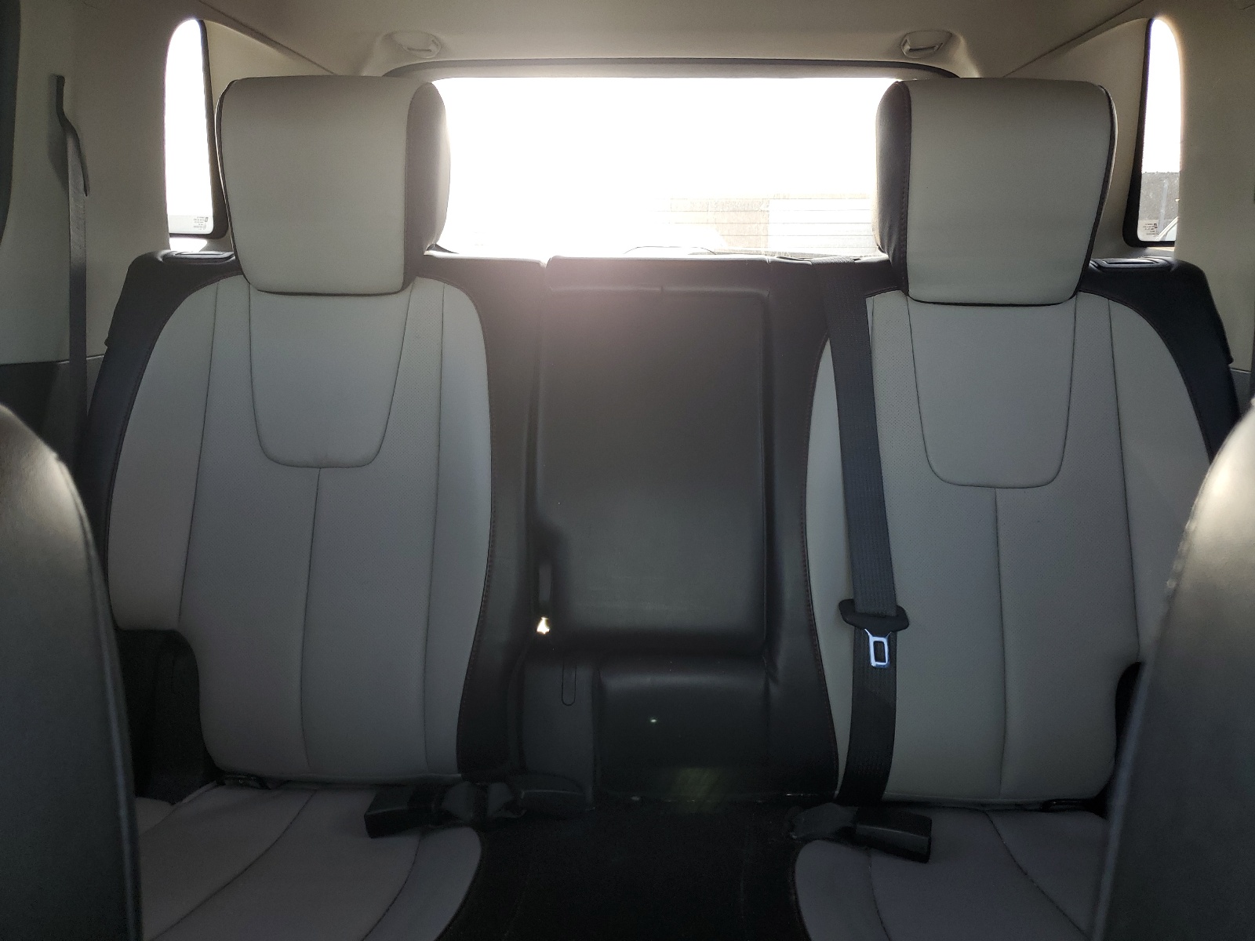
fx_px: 943
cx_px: 628
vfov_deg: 53.1
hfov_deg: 67.3
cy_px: 470
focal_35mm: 26
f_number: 1.5
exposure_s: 1/125
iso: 50
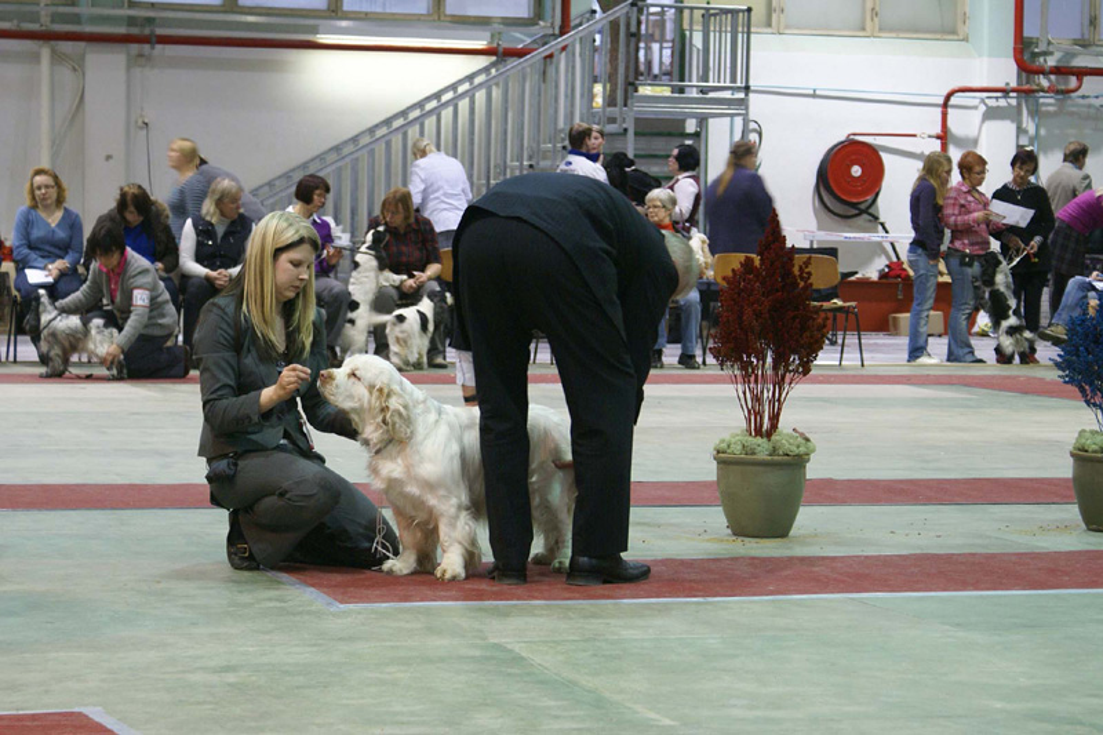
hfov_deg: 19.5
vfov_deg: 13.0
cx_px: 552
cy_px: 368
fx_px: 3216
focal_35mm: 105
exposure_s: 1/20
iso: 400
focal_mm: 70
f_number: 5.6
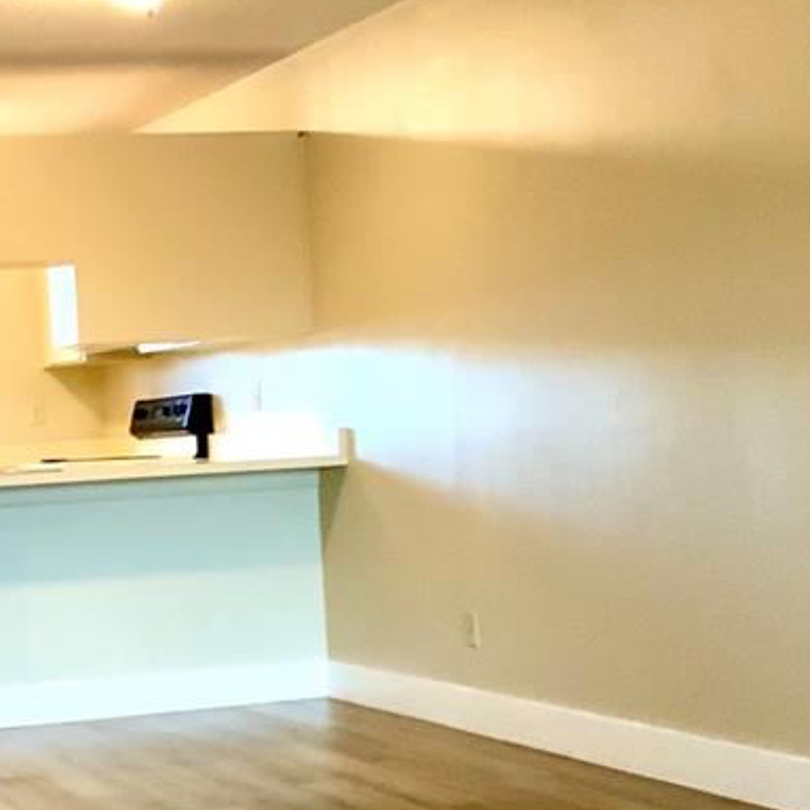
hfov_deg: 21.1
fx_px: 2118
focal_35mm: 80
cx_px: 49
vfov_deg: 21.6
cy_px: 479
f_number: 1.8
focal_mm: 3
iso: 200
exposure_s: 1/40
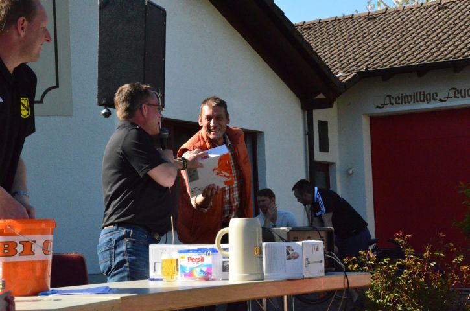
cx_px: 235
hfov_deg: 26.0
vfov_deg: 17.4
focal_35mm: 78
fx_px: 1016
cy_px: 156
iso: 6400
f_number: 14
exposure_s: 1/2000
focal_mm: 52
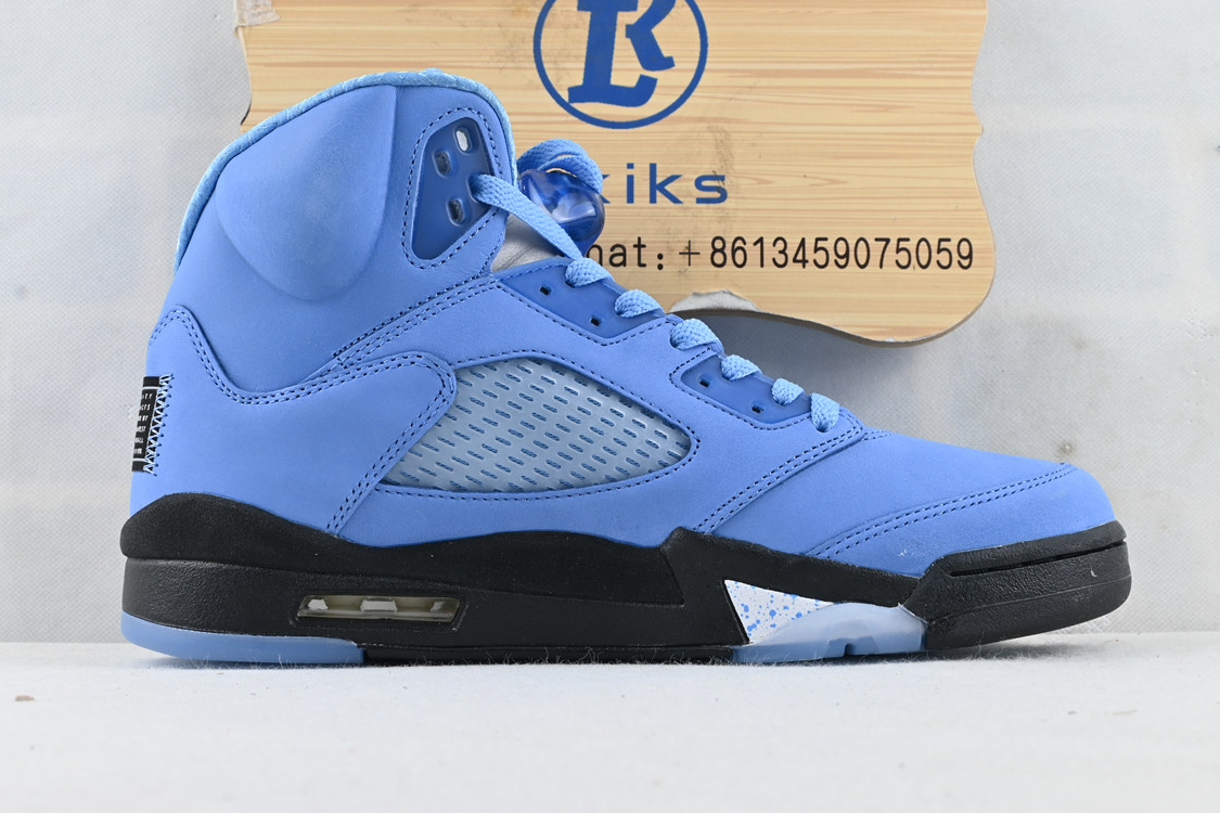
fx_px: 1627
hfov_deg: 41.1
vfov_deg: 28.1
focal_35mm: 48
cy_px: 413
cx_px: 601
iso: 100
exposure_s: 1/10
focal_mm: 30
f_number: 10
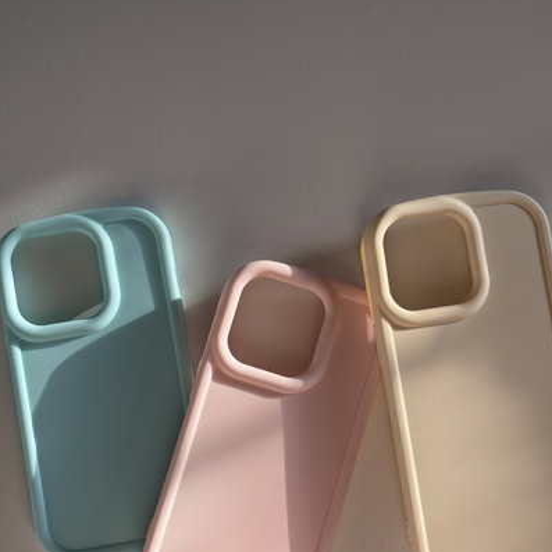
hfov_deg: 30.0
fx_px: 1028
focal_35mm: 57
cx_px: 277
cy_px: 364
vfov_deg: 29.9
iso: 64
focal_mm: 6.76
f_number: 1.78
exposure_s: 1/362
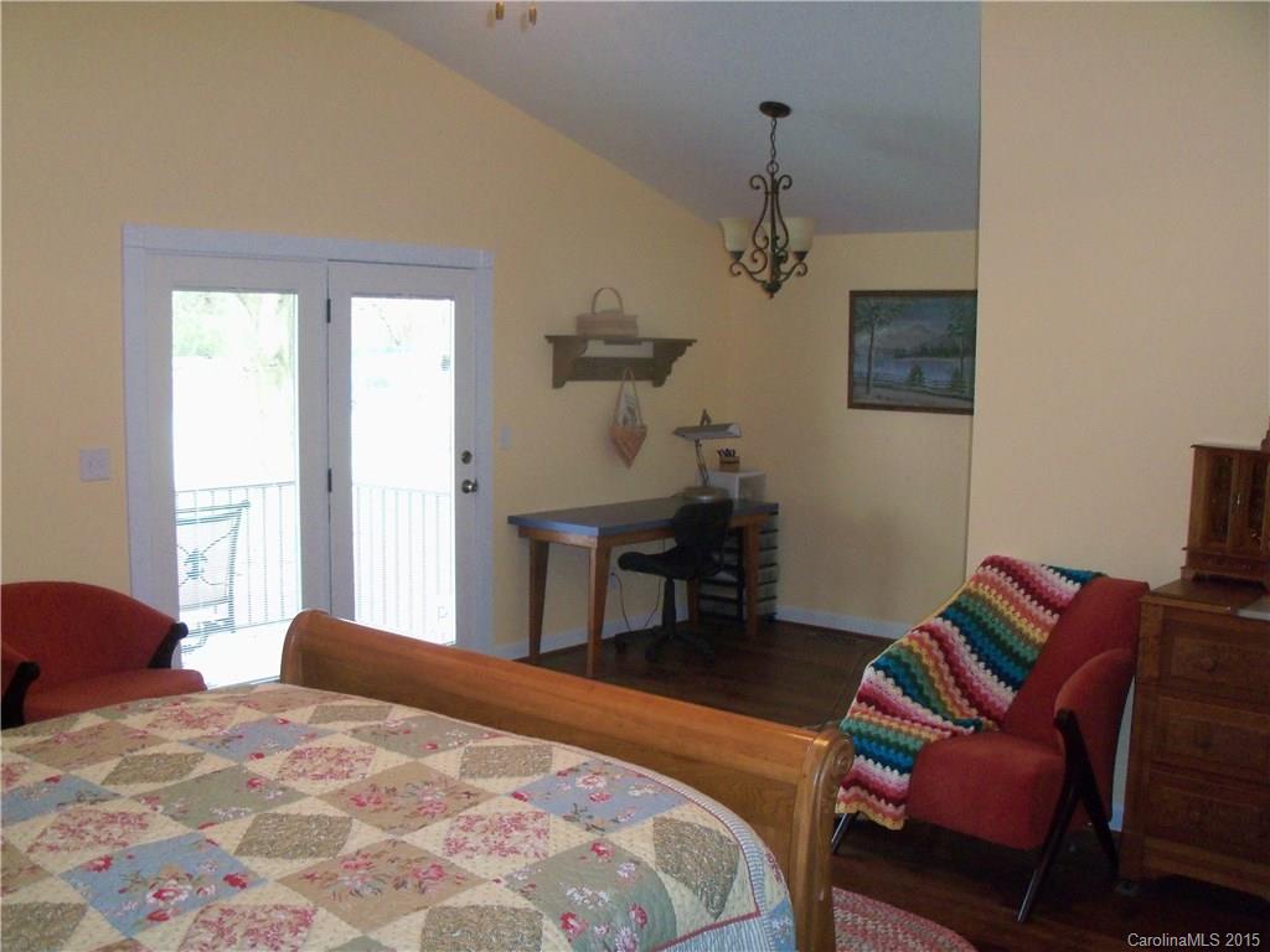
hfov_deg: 52.6
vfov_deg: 40.7
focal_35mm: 35
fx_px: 1284
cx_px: 635
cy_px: 476
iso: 250
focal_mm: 6.3
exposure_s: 1/30
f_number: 3
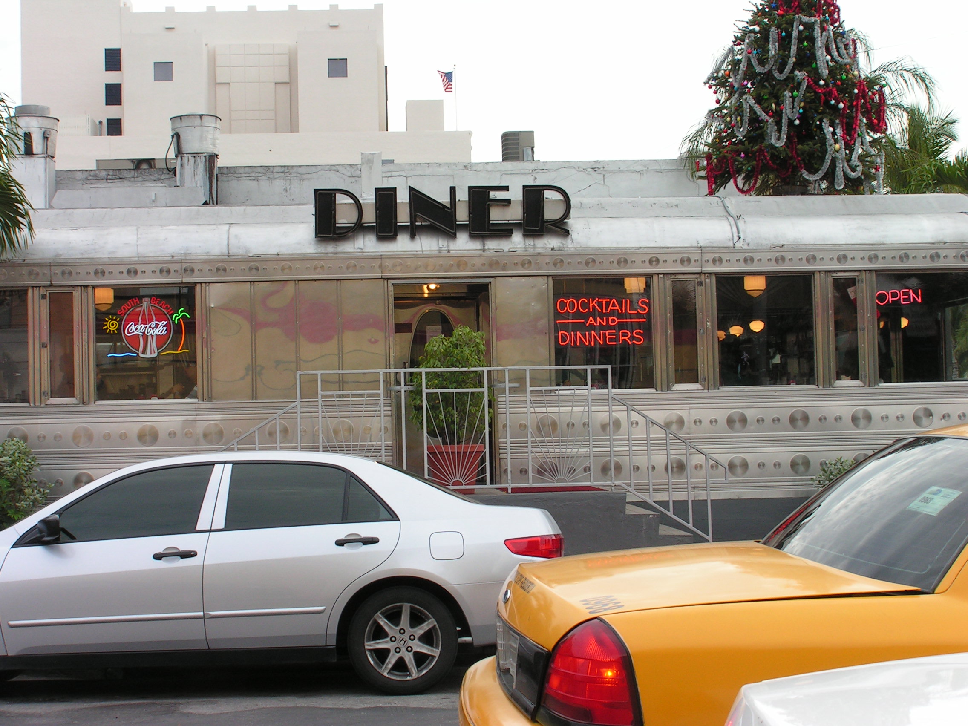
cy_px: 363
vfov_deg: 24.8
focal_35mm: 59
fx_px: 1650
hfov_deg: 32.7
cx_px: 484
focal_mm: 9.9
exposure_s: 1/80
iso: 50
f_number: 5.6
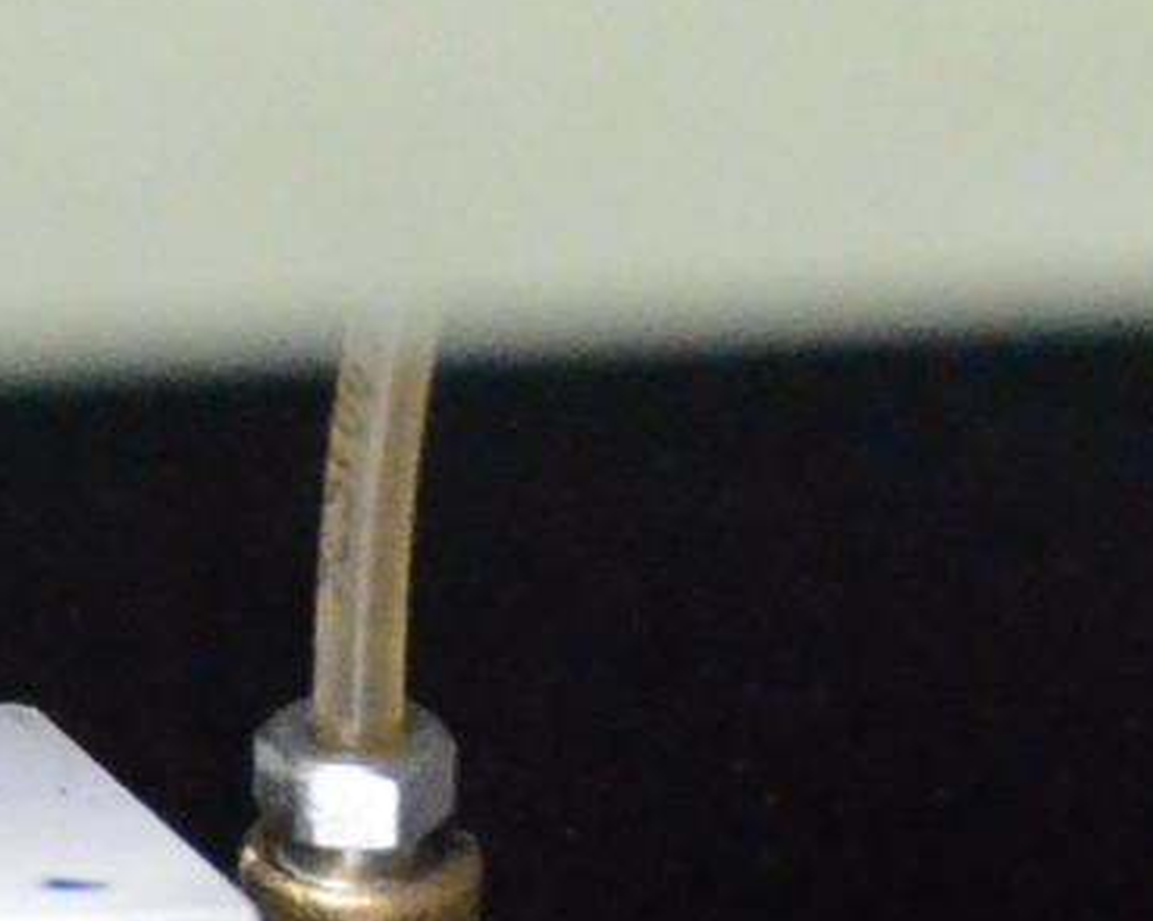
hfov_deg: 3.7
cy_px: 1535
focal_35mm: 527
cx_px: 191
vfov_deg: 2.9
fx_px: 17974
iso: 6400
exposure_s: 1/320
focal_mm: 56
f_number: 4.8
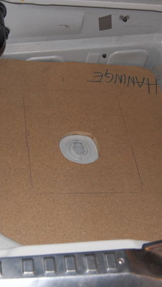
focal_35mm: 55
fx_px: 418
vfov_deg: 38.0
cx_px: 70
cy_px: 144
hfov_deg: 21.9
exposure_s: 1/60
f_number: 3.8
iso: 400
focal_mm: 23
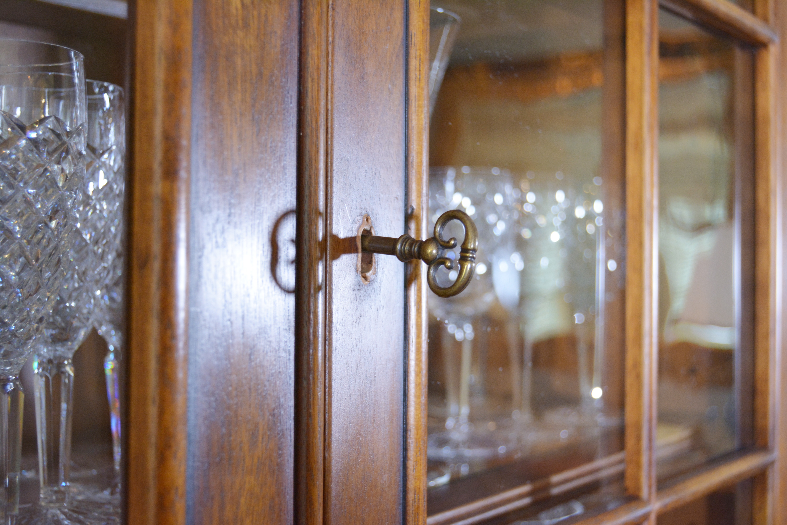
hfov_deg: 41.1
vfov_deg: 28.1
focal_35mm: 48
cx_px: 394
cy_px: 262
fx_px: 1049
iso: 1000
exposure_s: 1/30
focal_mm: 32
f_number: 4.5
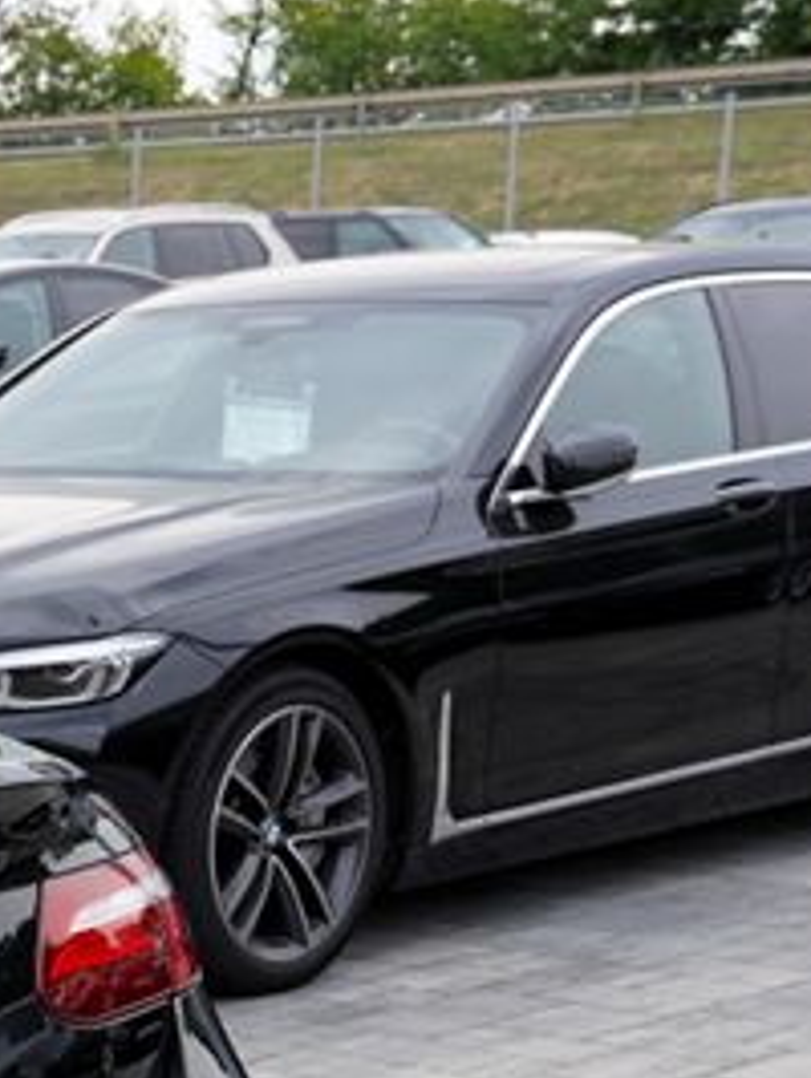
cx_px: -1075
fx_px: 3462
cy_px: 1011
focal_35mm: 111
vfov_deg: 17.4
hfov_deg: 11.3
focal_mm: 30
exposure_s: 1/160
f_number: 6.3
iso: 100
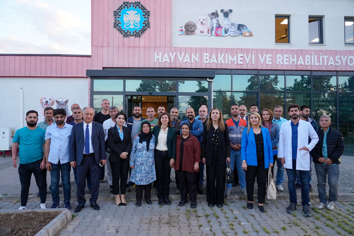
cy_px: 118
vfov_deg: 53.2
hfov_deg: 73.7
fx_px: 236
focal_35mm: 24
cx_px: 177
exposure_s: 1/160
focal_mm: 24
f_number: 4
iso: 800
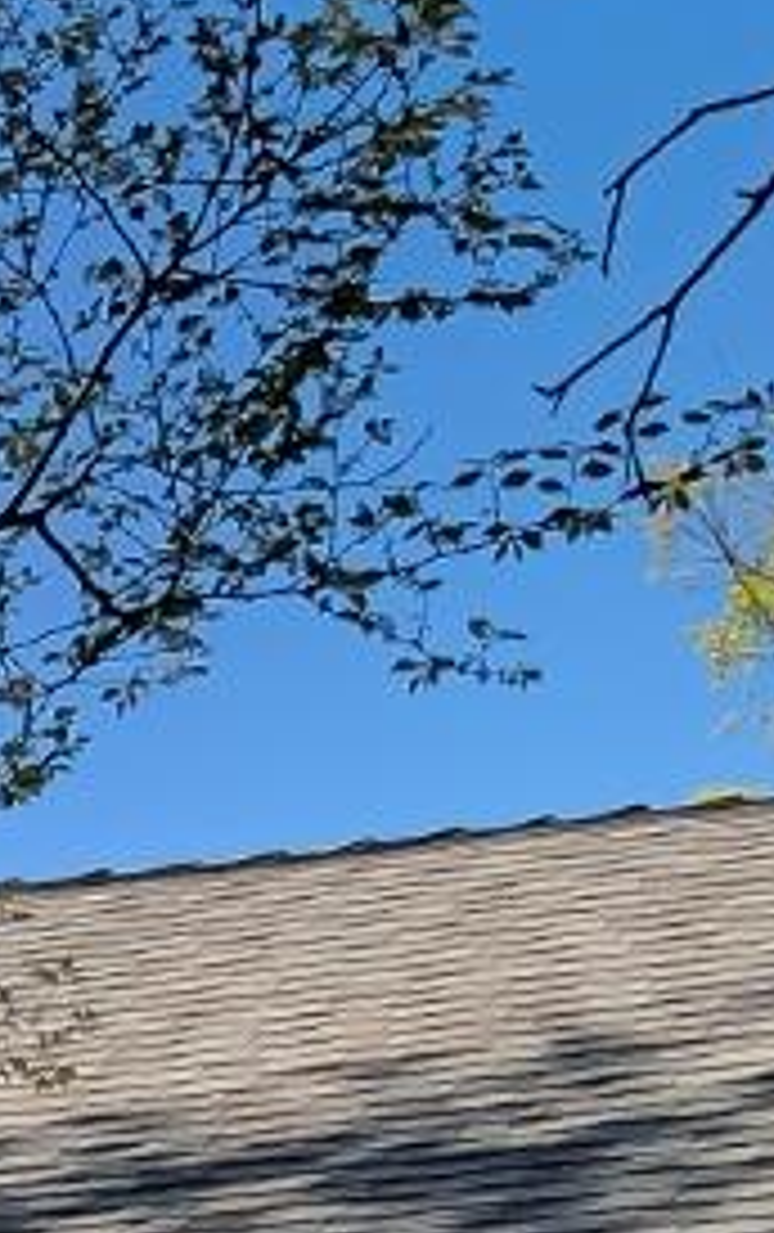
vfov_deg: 11.3
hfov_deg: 7.4
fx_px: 5652
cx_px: -1066
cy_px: 2401
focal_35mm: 168
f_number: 1.8
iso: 16
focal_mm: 3
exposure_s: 1/869
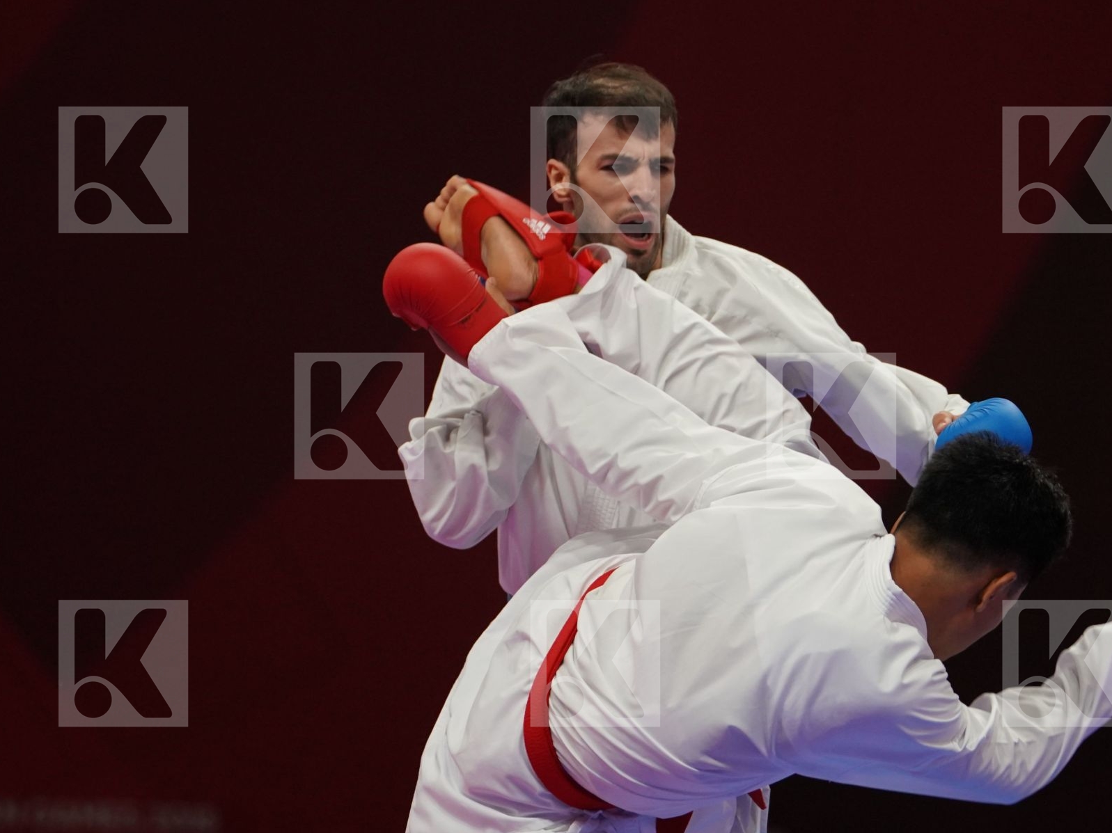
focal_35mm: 426
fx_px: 13682
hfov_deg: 4.7
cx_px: 595
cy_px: 416
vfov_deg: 3.5
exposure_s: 1/1000
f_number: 4
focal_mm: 262
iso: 2000
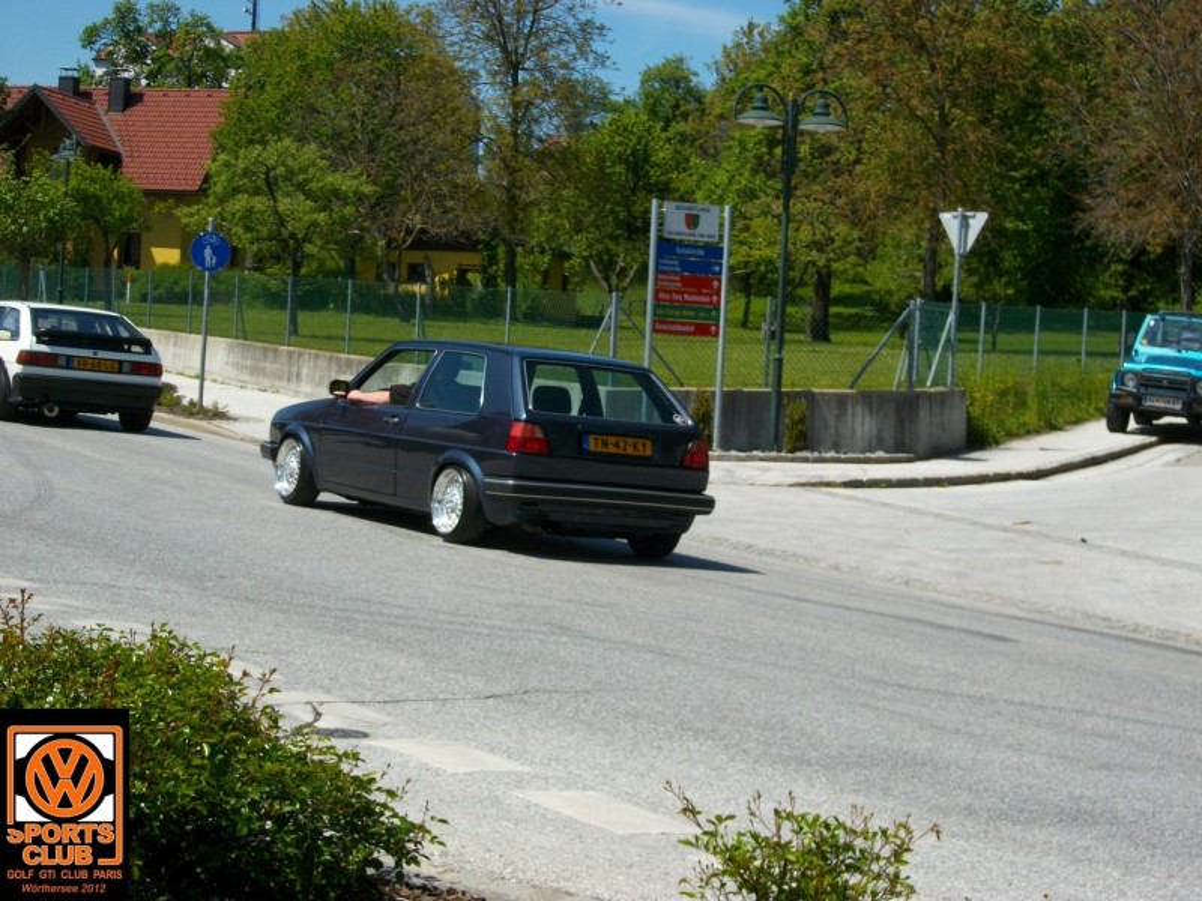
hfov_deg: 23.8
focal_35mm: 82
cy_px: 450
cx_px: 601
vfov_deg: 18.0
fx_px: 2847
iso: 80
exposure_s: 1/627
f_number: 4.6
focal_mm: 13.7
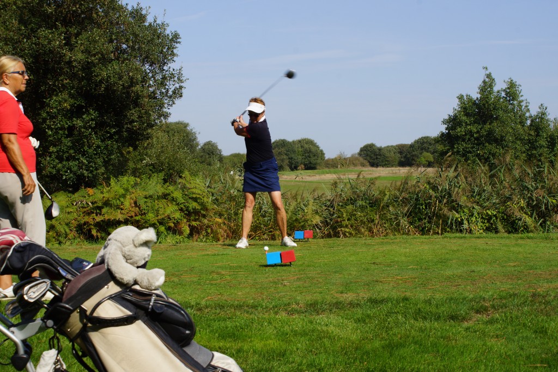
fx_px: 1046
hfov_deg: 29.9
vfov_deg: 20.1
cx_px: 279
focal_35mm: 68
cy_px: 186
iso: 100
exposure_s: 1/125
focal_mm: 45
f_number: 13
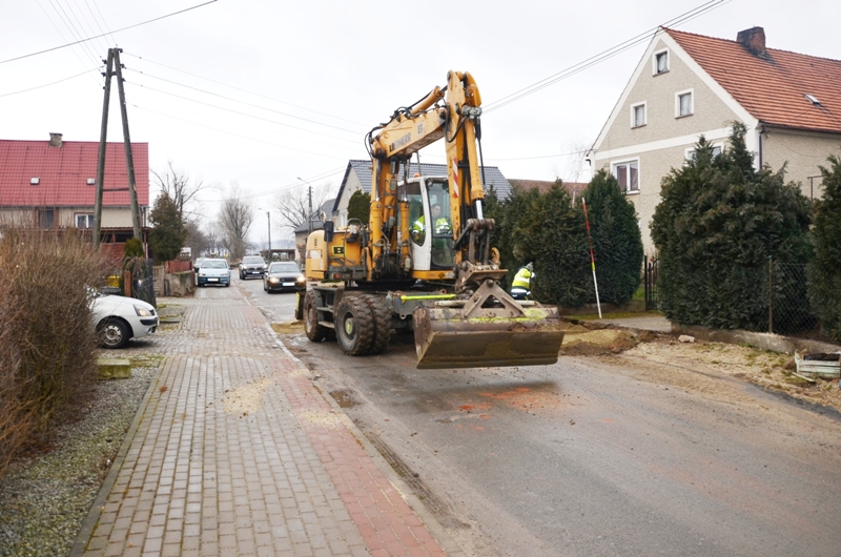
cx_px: 420
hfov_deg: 59.6
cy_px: 278
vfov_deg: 41.5
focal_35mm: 32
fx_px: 734
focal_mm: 21
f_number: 3.8
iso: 140
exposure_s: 1/200
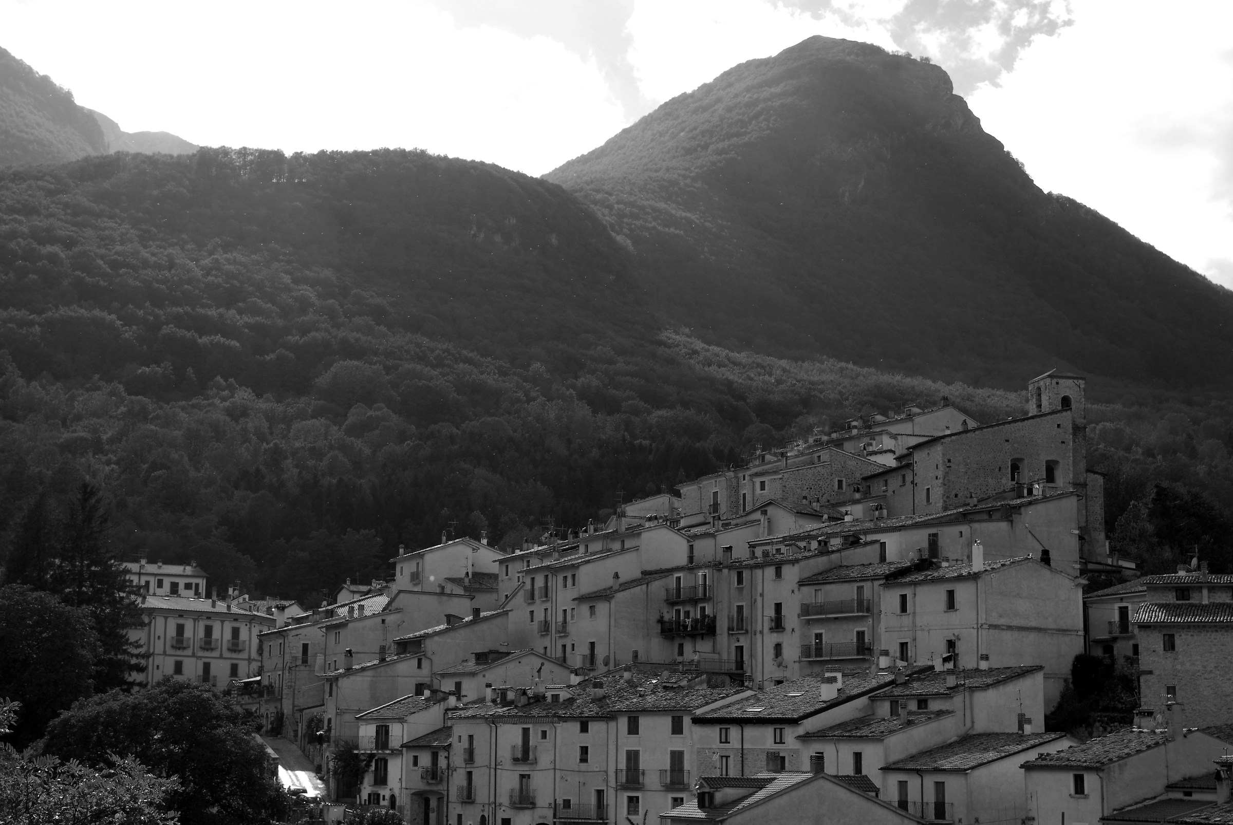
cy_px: 412
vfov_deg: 21.6
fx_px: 2160
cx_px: 616
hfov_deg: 31.9
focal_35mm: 63
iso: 200
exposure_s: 1/350
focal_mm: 42
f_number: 10
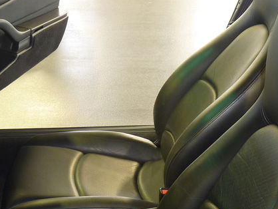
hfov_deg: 27.3
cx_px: 112
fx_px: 571
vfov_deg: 20.1
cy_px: 207
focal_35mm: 71
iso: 100
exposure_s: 1/1.6
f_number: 3.4
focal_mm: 4.7
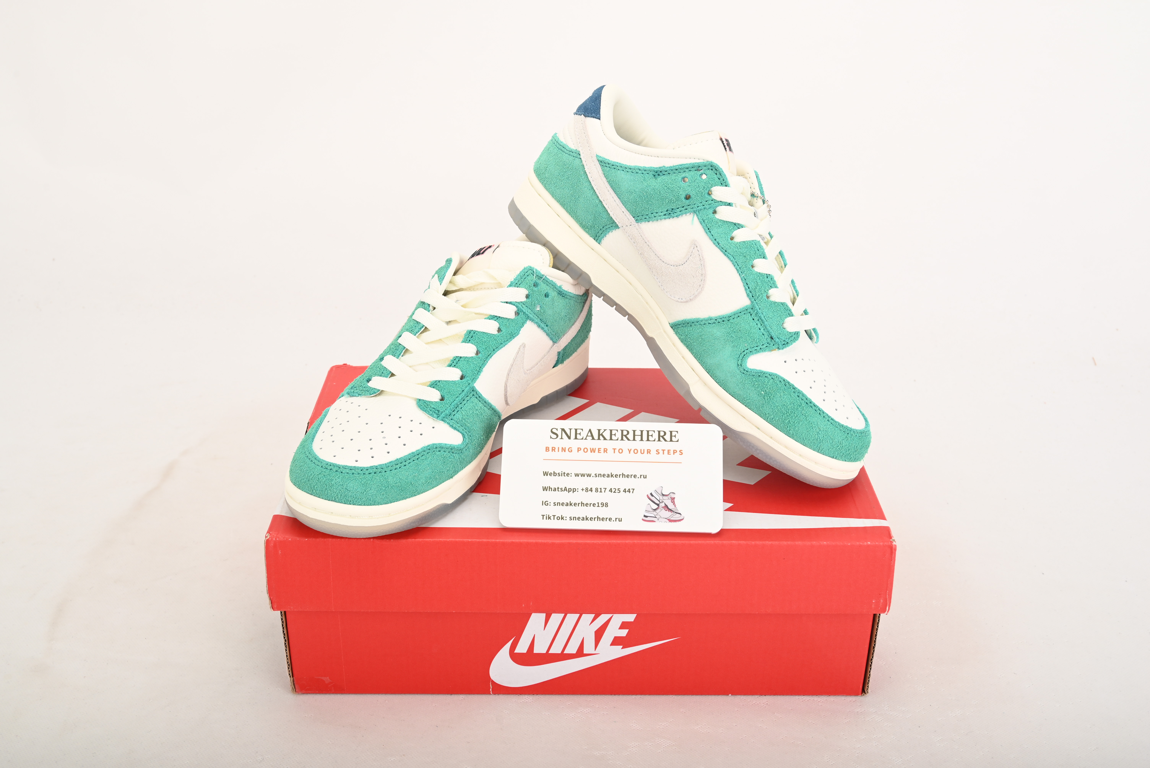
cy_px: 384
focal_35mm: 37
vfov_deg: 36.0
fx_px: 1182
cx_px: 575
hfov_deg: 51.9
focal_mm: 37
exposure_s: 1/200
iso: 100
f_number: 11
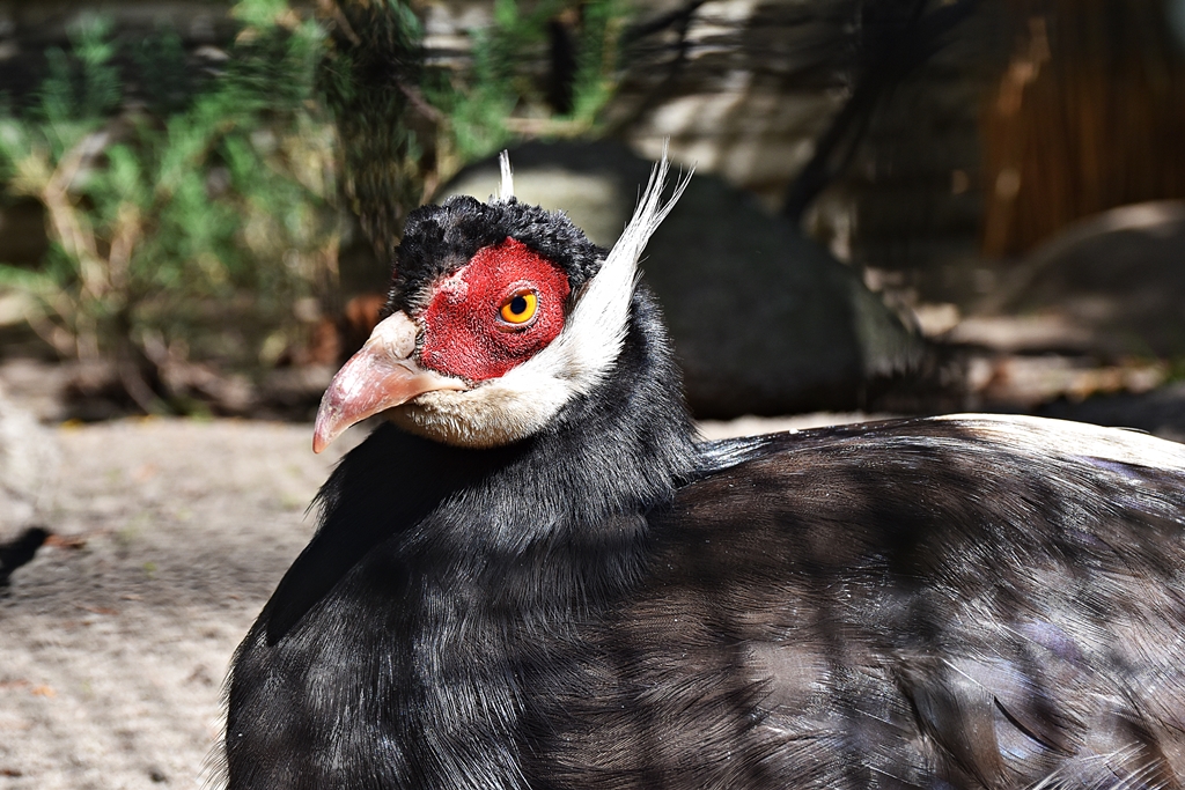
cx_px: 592
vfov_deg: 16.3
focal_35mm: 84
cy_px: 395
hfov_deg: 24.2
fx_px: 2765
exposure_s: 1/250
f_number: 8
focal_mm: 56
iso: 400
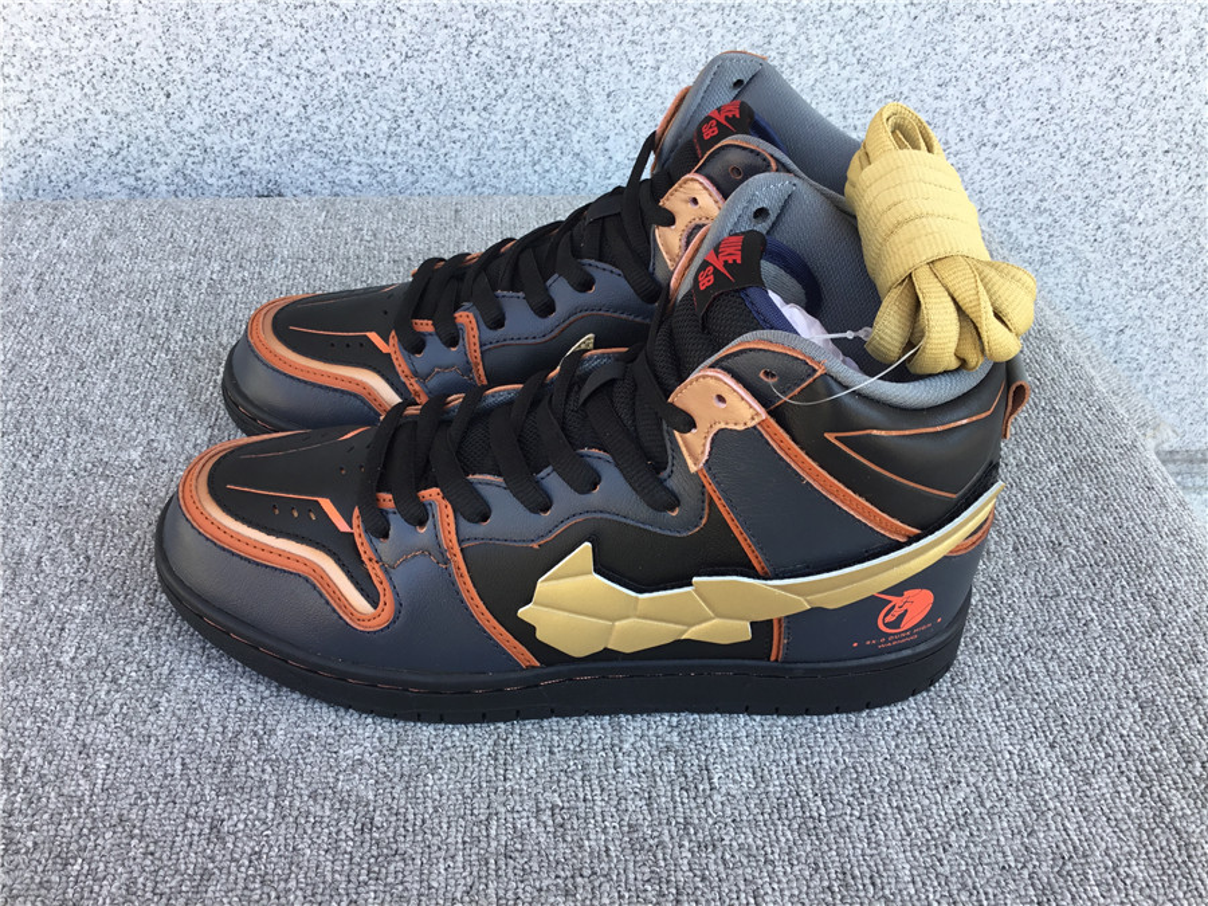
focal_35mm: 31
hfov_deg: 58.4
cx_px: 604
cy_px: 453
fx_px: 1082
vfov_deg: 45.4
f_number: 2.4
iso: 25
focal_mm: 3.3
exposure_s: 1/103
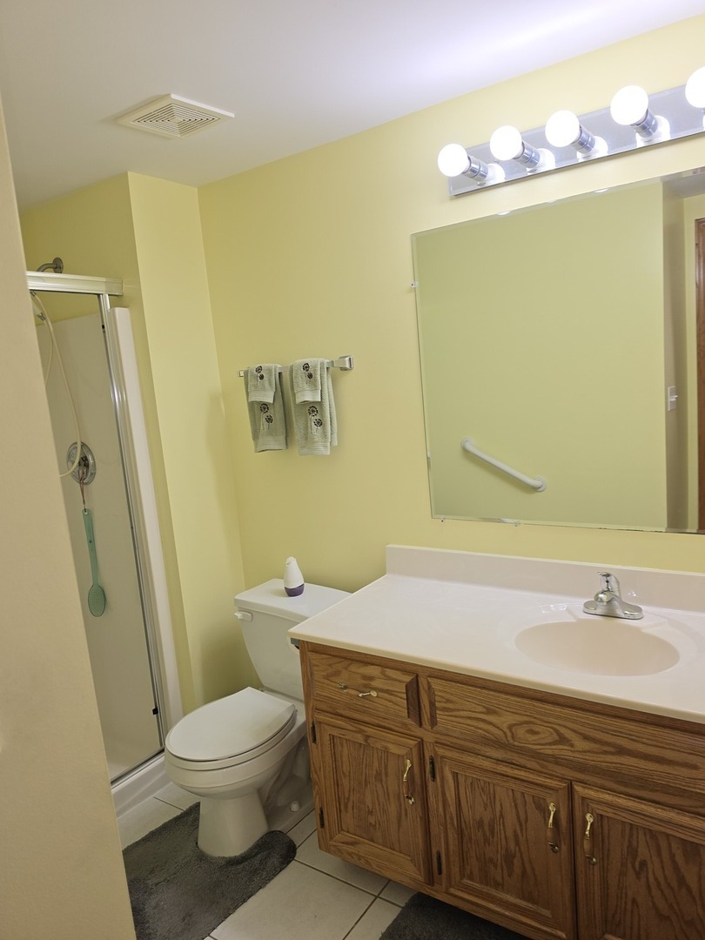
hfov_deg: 58.9
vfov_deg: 73.9
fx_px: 625
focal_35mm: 23
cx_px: 352
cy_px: 470
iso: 12
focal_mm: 6.5
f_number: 1.4
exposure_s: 1/120
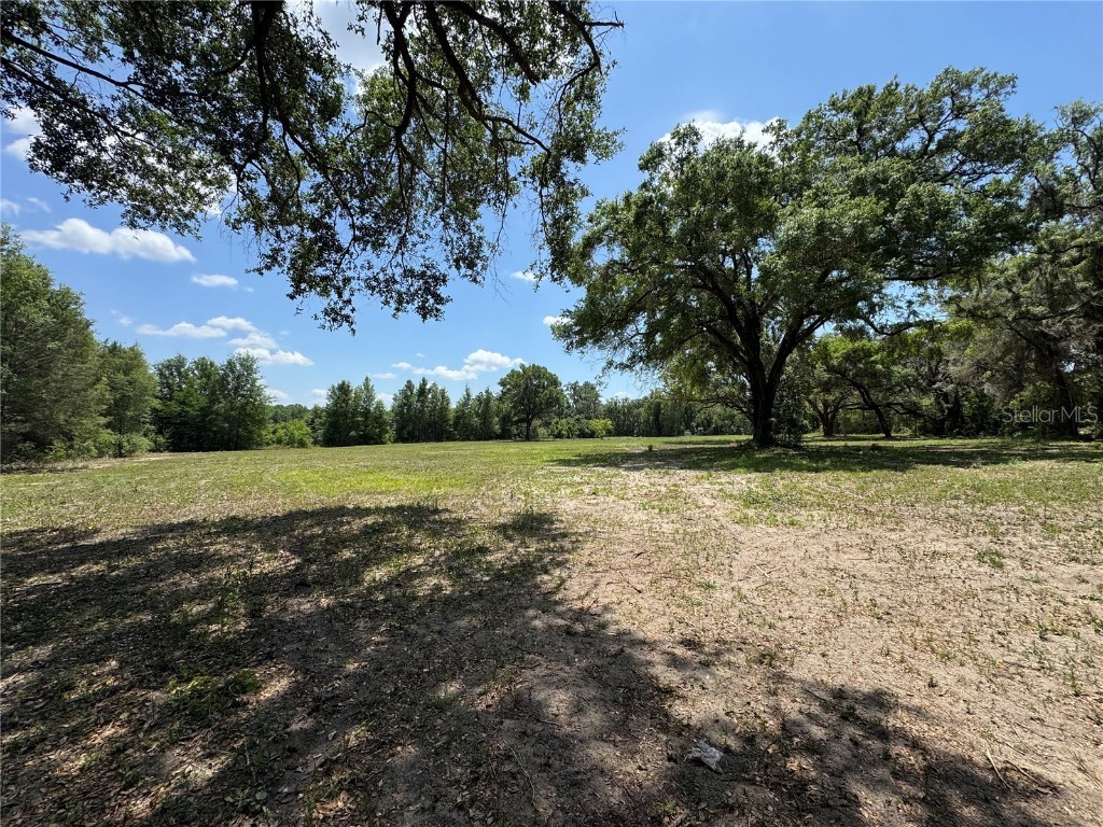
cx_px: 552
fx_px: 446
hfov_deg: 102.1
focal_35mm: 14
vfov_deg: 85.7
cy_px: 414
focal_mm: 2.22
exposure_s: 1/1832
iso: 50
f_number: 2.2
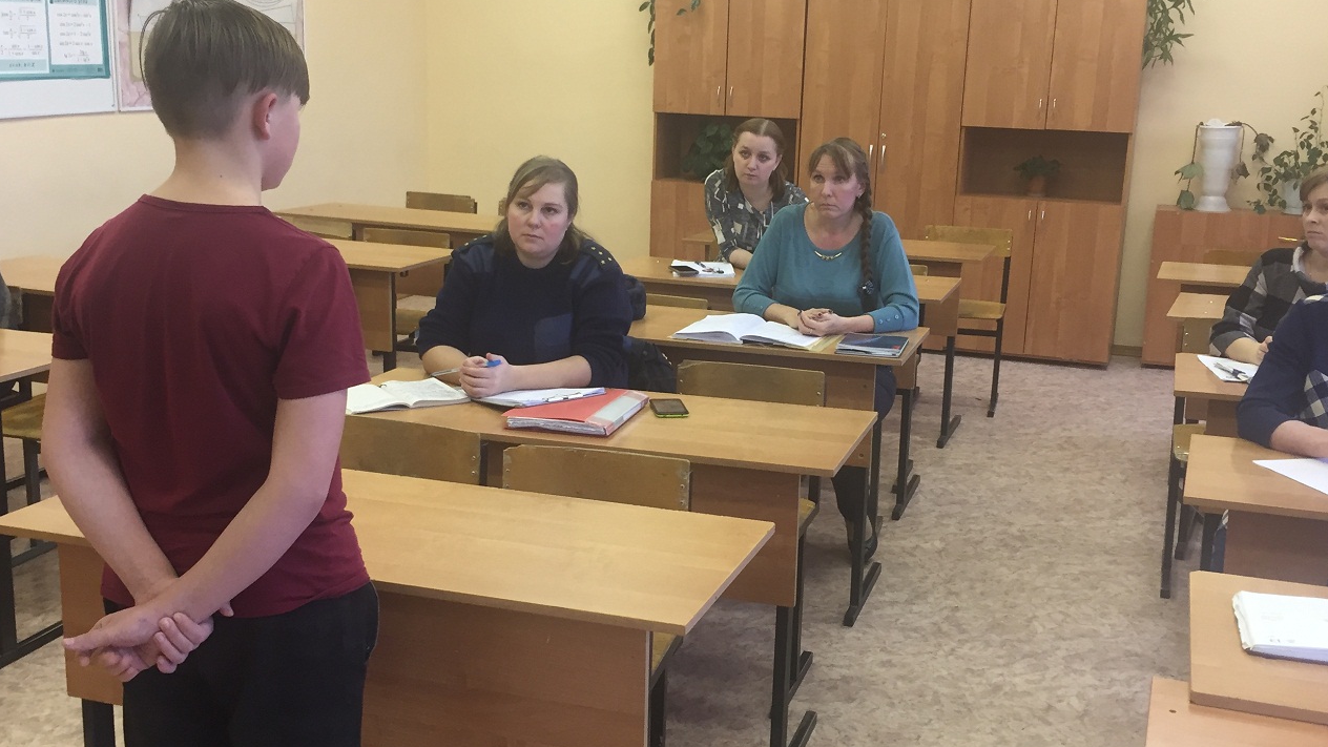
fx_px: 1409
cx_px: 671
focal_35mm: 40
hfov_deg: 50.5
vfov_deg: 29.7
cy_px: 364
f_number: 2.2
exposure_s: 1/33
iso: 80
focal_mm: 4.15
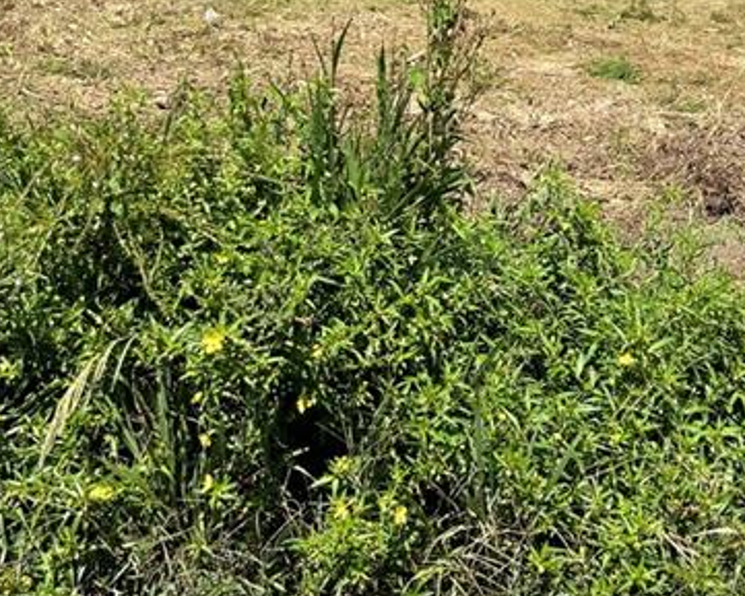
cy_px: -21
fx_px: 1191
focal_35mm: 54
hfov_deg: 34.1
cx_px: 543
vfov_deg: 26.4
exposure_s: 1/2762
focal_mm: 5.7
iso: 50
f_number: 1.5
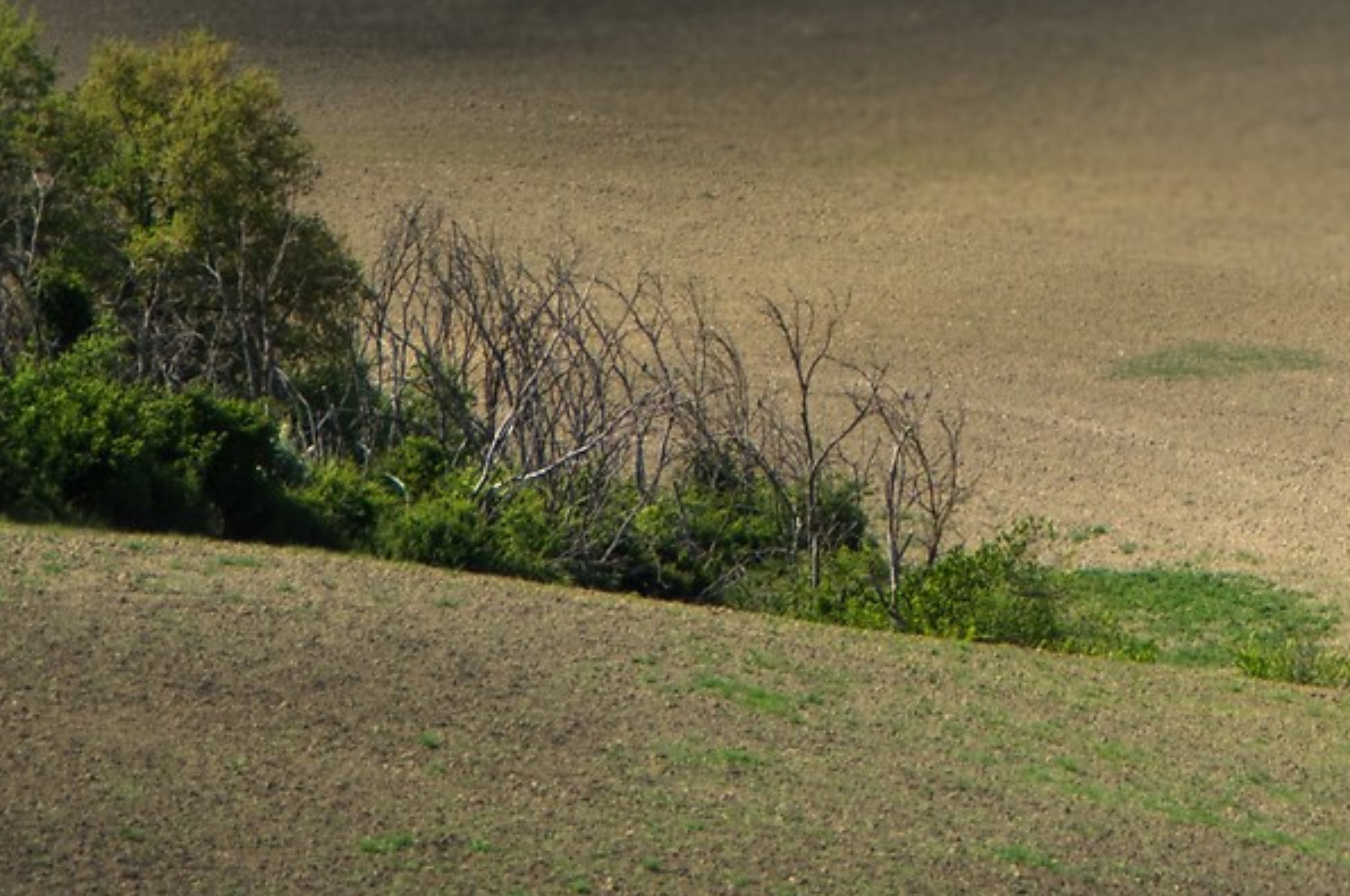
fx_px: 13594
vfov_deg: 3.7
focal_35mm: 363
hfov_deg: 5.7
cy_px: -845
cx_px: 1522
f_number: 5.6
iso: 100
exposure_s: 1/250
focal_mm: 60
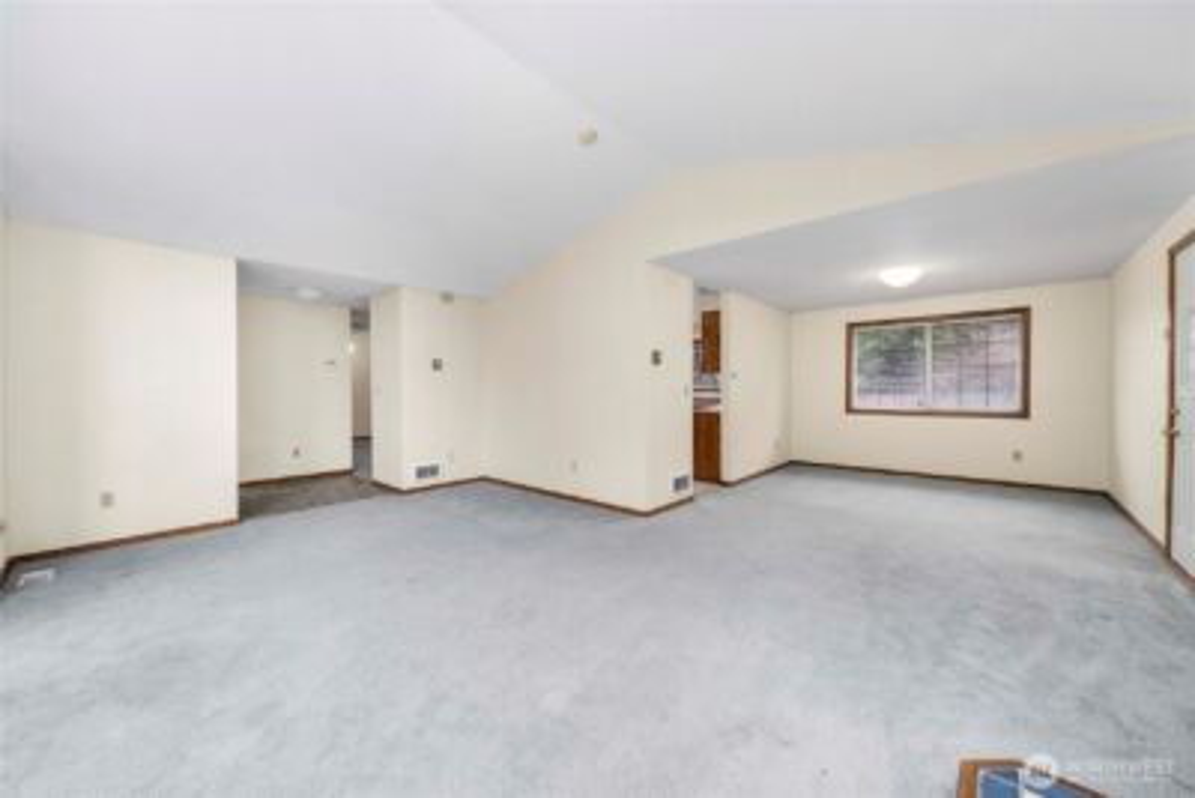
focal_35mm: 13
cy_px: 399
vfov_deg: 85.5
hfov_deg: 108.3
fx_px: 432
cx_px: 598
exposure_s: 1/60
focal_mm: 13
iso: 125
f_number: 7.1
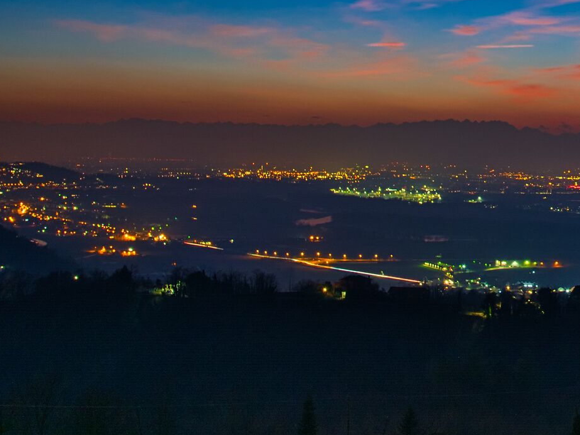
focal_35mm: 60
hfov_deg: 29.4
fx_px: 1005
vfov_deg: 23.4
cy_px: 2
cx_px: 619
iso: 100
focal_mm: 24
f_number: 10
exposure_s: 13
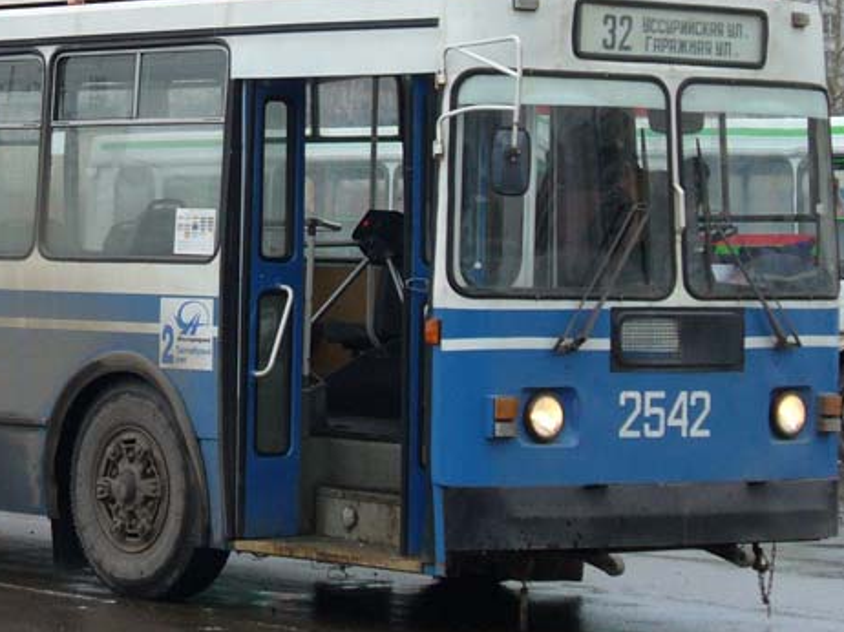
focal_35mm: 153
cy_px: 66
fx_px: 3728
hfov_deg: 12.8
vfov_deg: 9.6
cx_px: 97
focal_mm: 11.4
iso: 80
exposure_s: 1/125
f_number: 3.2
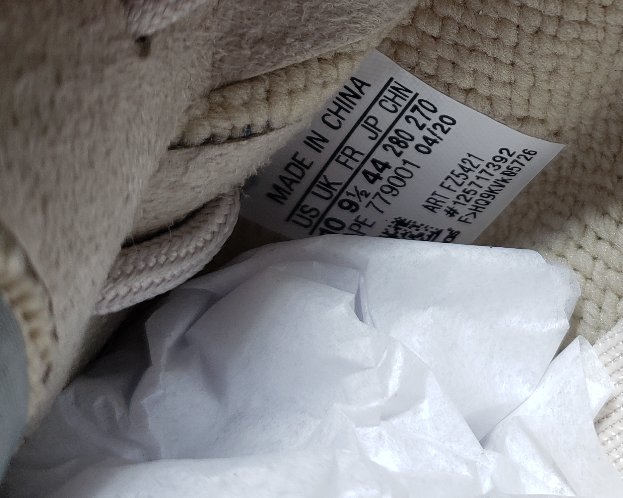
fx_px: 1014
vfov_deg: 27.3
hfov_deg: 33.1
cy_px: 137
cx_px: 501
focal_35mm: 55
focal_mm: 4.3
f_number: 1.5
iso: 50
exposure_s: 1/367
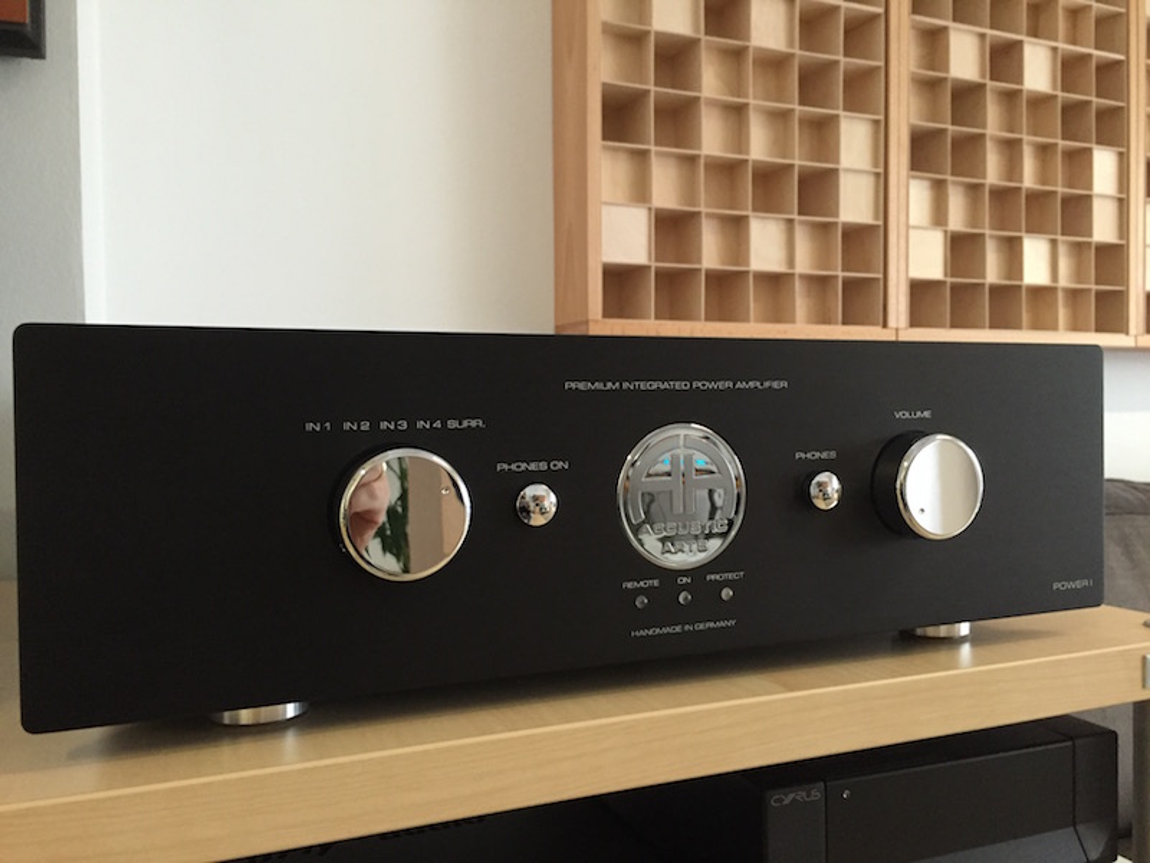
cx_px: 575
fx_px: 963
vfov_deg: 48.2
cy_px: 432
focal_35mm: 29
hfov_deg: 61.7
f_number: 2.2
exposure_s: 1/33
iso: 250
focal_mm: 4.15
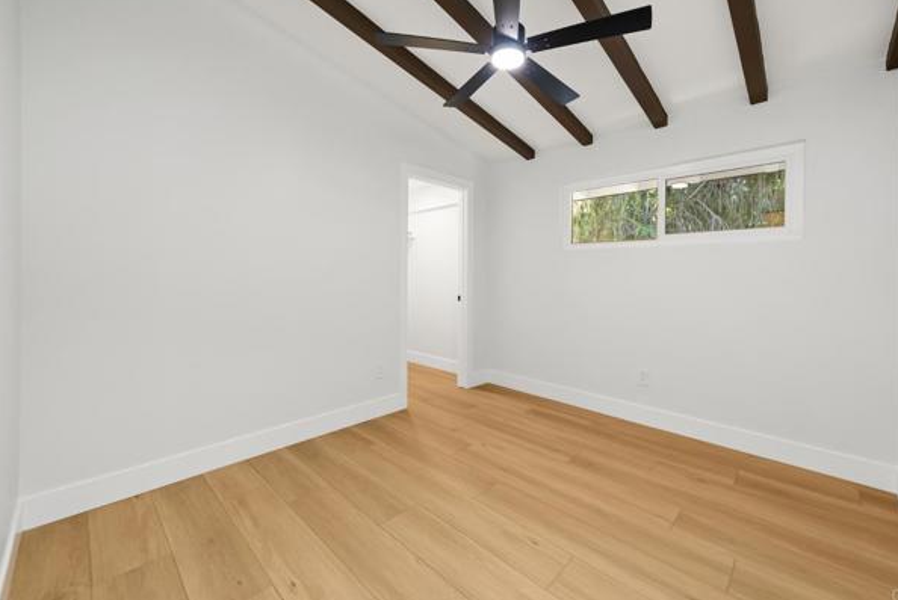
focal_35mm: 14
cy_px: 280
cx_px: 467
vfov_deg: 81.2
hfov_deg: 104.2
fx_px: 349
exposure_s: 1/1.25
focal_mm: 13
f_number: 6.3
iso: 200
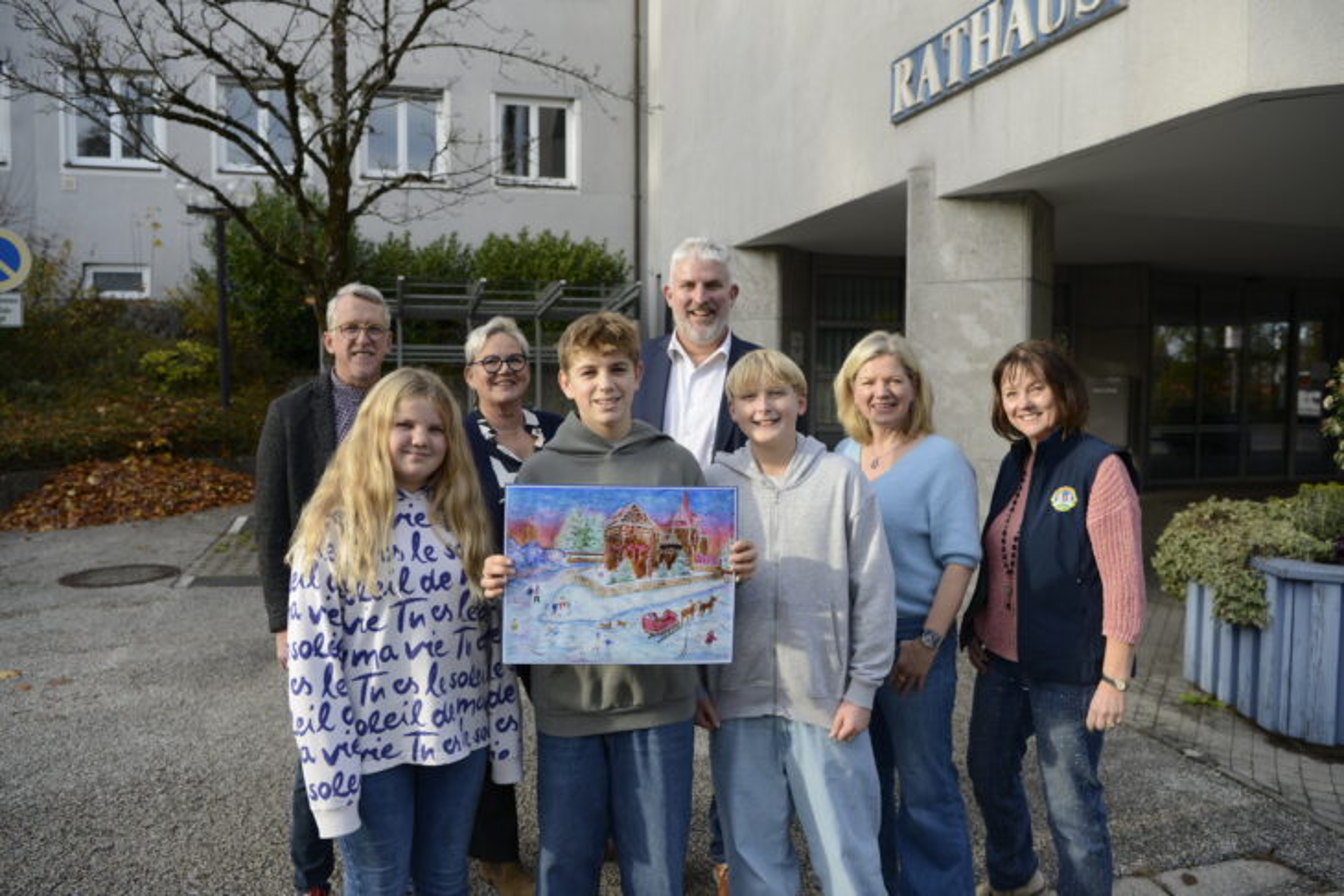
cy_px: 448
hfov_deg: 65.5
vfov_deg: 46.4
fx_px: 1045
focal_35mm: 28
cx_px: 672
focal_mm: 28
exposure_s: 1/320
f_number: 4
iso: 140
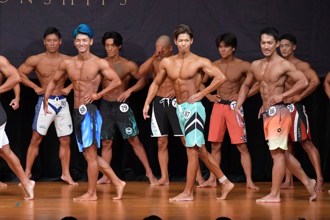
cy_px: 110
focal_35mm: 270
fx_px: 2474
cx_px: 165
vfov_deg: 5.1
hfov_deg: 7.6
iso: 5000
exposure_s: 1/400
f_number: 5.6
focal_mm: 180
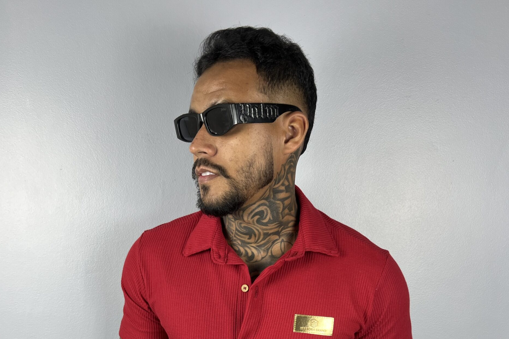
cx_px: 253
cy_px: 304
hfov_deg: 51.9
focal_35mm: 37
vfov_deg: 34.0
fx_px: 523
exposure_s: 1/120
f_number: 1.5
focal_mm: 5.7
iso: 80
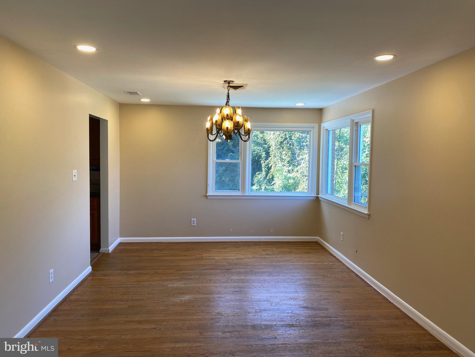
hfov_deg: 67.3
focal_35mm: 26
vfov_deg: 53.1
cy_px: 178
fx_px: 357
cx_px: 238
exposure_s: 1/120
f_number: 1.8
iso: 40
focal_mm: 4.25
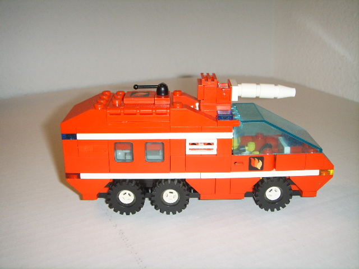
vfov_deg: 36.8
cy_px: 134
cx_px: 180
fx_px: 404
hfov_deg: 47.9
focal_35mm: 39
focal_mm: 6.6
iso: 100
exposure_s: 1/45
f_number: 3.5
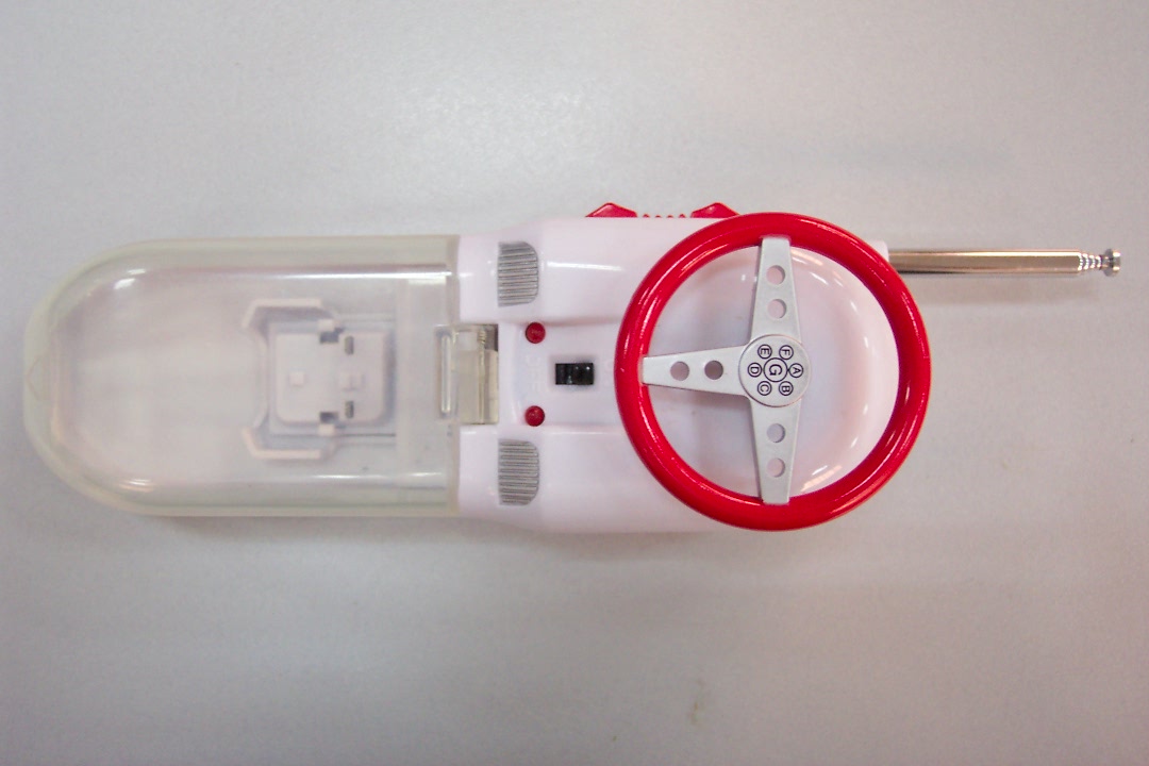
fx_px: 1213
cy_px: 383
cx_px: 574
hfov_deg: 50.7
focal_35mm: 38
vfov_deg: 35.1
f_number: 2.8
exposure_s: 1/15
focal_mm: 8
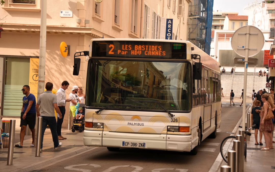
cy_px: 82
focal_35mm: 92
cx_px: 137
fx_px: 690
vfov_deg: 14.2
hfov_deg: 22.6
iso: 100
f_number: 5.3
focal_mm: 90
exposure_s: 1/200
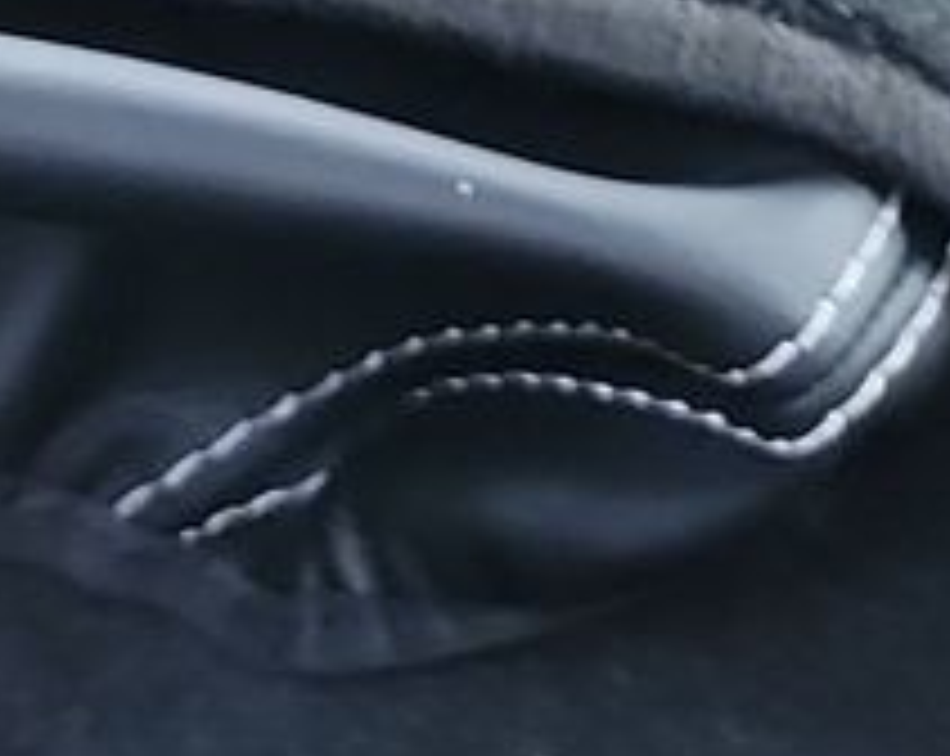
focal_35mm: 178
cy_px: -1058
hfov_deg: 10.8
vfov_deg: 8.0
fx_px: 4995
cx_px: 684
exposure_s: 1/59
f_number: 1.8
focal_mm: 6.7
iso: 539
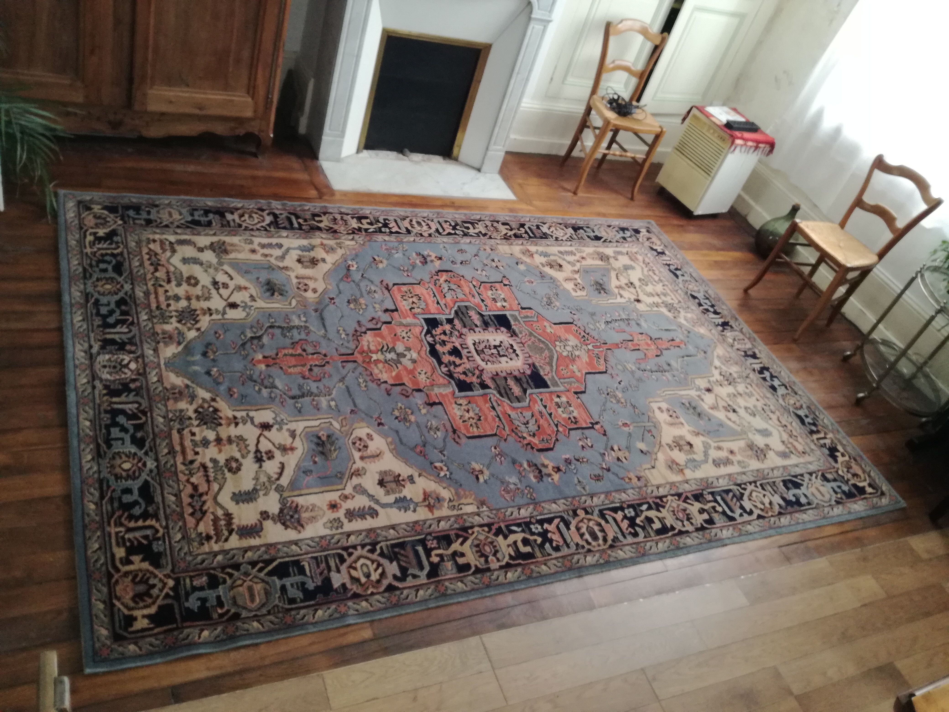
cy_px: 356
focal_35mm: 27
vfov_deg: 51.4
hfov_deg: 65.3
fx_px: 740
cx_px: 474
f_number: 2
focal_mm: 3.79
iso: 250
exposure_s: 1/33.3
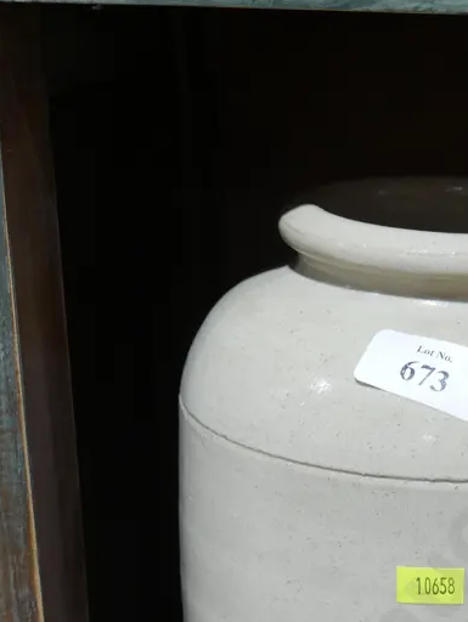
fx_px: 1512
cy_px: 577
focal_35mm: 84
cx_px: 446
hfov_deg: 17.3
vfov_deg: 22.6
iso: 640
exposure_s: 1/60
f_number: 4.6
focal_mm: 21
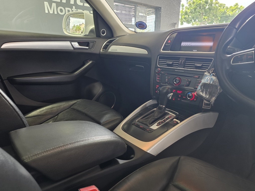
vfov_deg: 58.9
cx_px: 128
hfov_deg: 73.9
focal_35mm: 23
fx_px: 169
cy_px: 96
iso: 320
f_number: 1.7
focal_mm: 6.25
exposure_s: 1/120
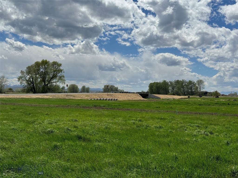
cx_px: 119
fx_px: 330
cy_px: 89
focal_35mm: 48
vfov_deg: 30.3
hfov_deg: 39.7
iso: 64
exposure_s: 1/15152
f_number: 1.78
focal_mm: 6.76
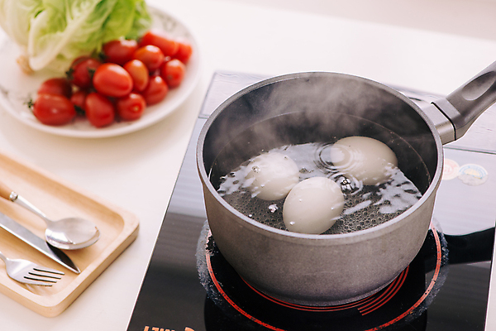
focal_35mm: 105
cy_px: 166
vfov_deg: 13.0
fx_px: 1447
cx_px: 248
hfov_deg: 19.5
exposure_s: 1/125
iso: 400
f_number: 5
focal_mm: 105
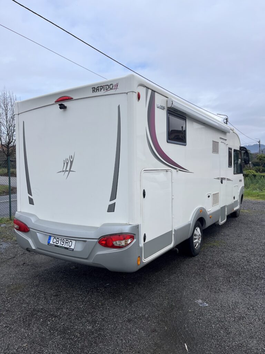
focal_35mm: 26
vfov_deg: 67.3
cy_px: 177
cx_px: 132
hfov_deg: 53.1
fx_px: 265
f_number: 1.6
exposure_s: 1/2062
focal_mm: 5.1
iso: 50
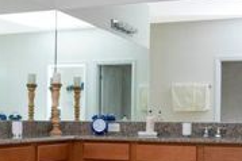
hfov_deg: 29.8
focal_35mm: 67
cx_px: 170
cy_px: 117
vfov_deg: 20.1
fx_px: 450
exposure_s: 1/40
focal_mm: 17
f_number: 11
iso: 1000
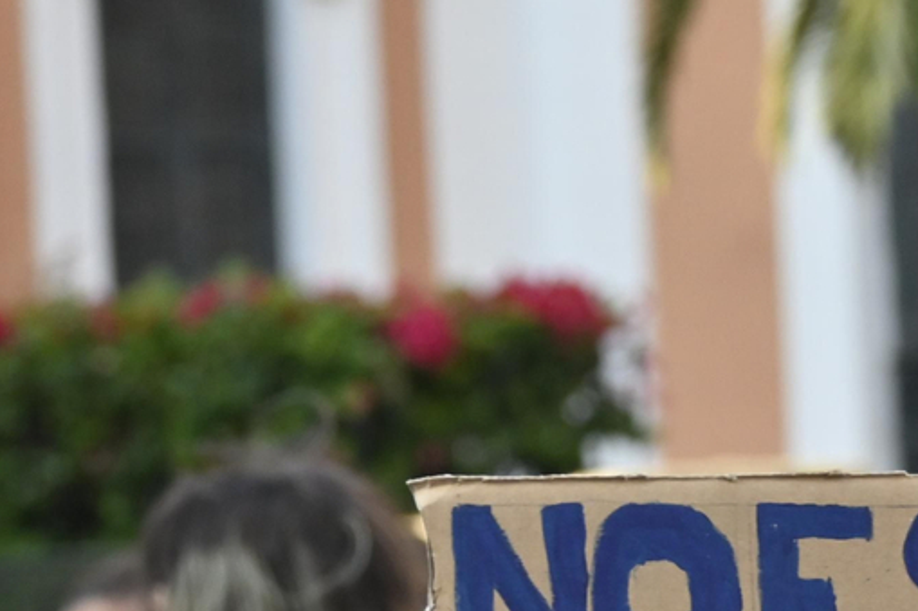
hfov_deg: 5.6
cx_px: 1032
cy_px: 815
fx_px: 9380
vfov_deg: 3.7
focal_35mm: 368
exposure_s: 1/320
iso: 640
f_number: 5.6
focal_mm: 78
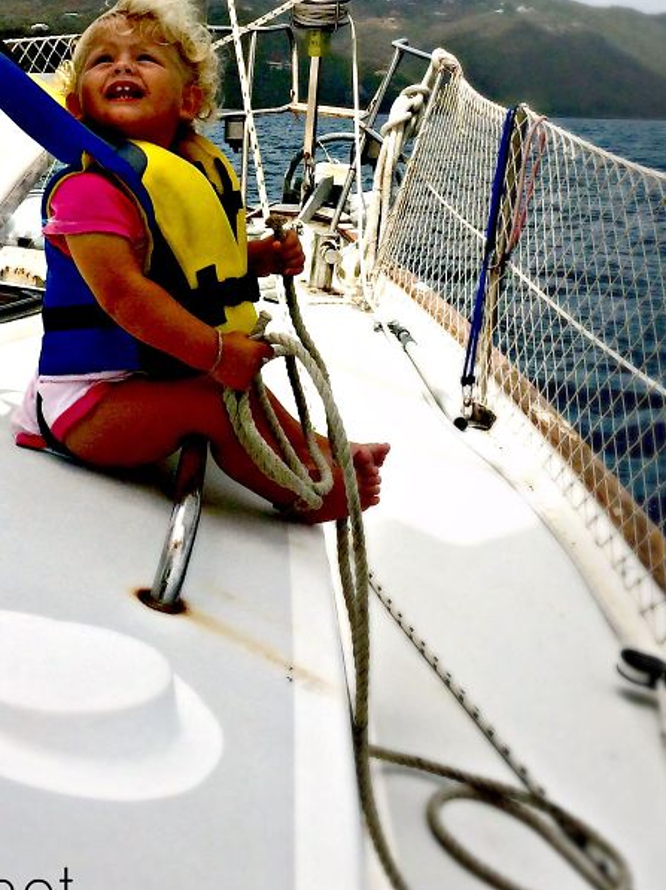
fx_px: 1515
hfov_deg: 24.7
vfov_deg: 30.9
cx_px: 249
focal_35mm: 59
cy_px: 54
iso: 40
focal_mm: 4.12
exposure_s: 1/5128
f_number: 2.2
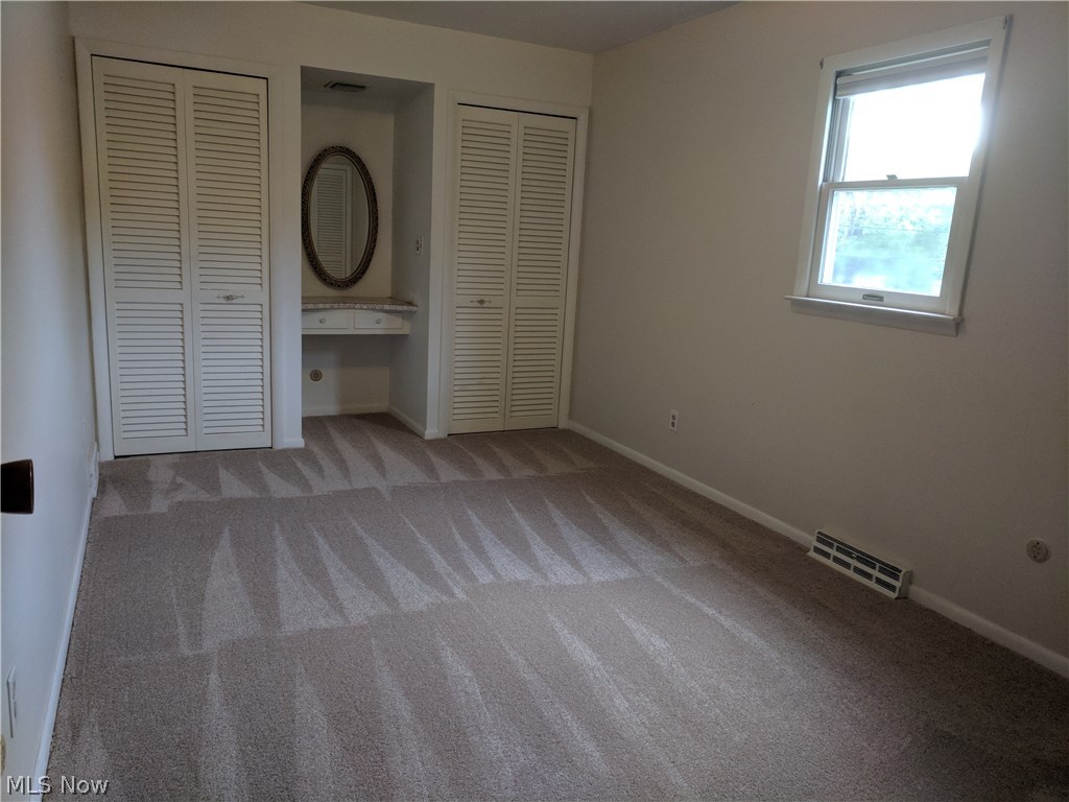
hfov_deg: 67.3
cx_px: 534
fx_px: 803
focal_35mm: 26
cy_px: 401
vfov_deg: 53.1
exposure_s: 1/60
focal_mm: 4.67
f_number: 2
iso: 344
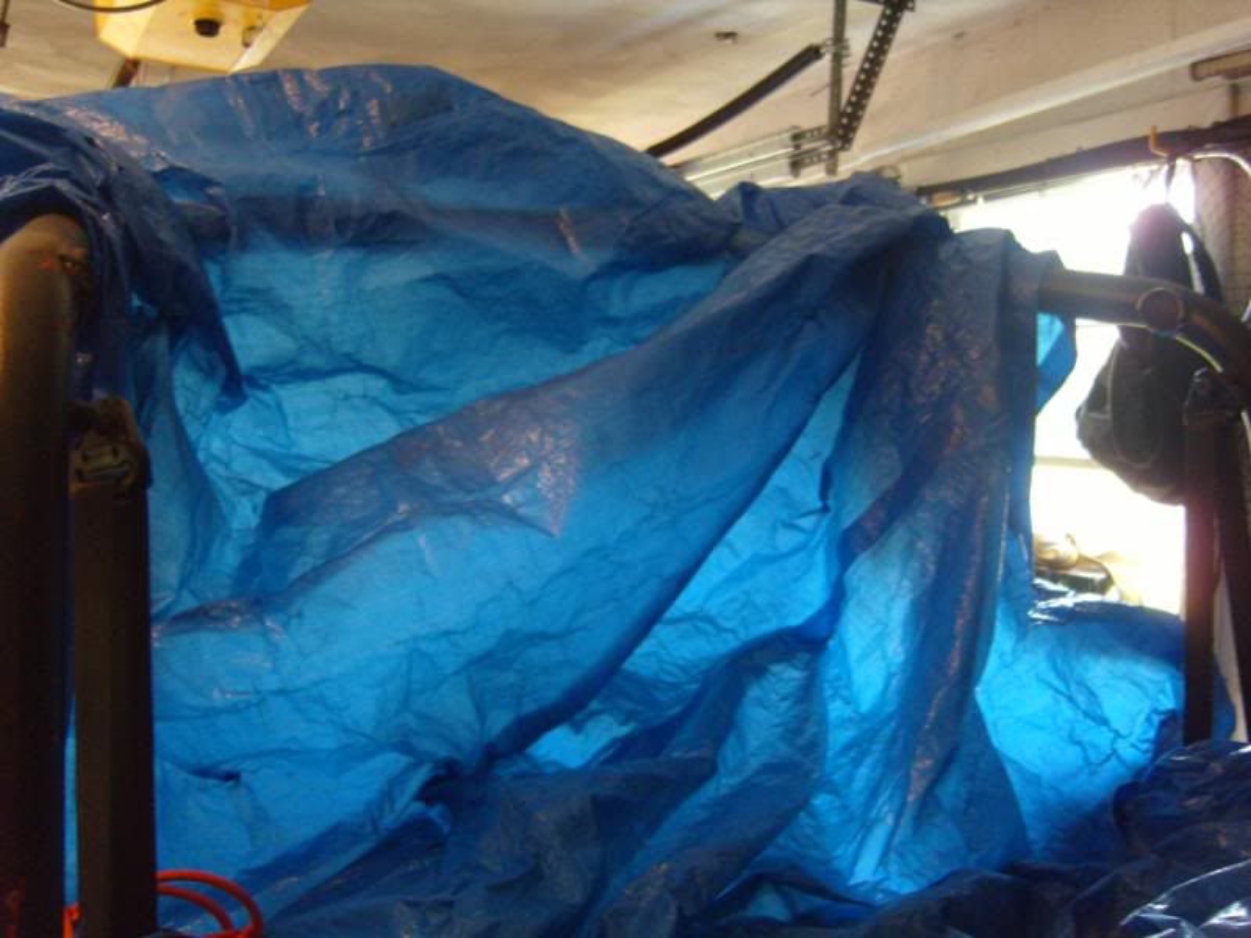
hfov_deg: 52.6
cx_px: 626
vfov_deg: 40.7
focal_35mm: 35
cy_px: 469
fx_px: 1265
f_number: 2.8
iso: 200
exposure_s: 1/30
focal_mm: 7.4
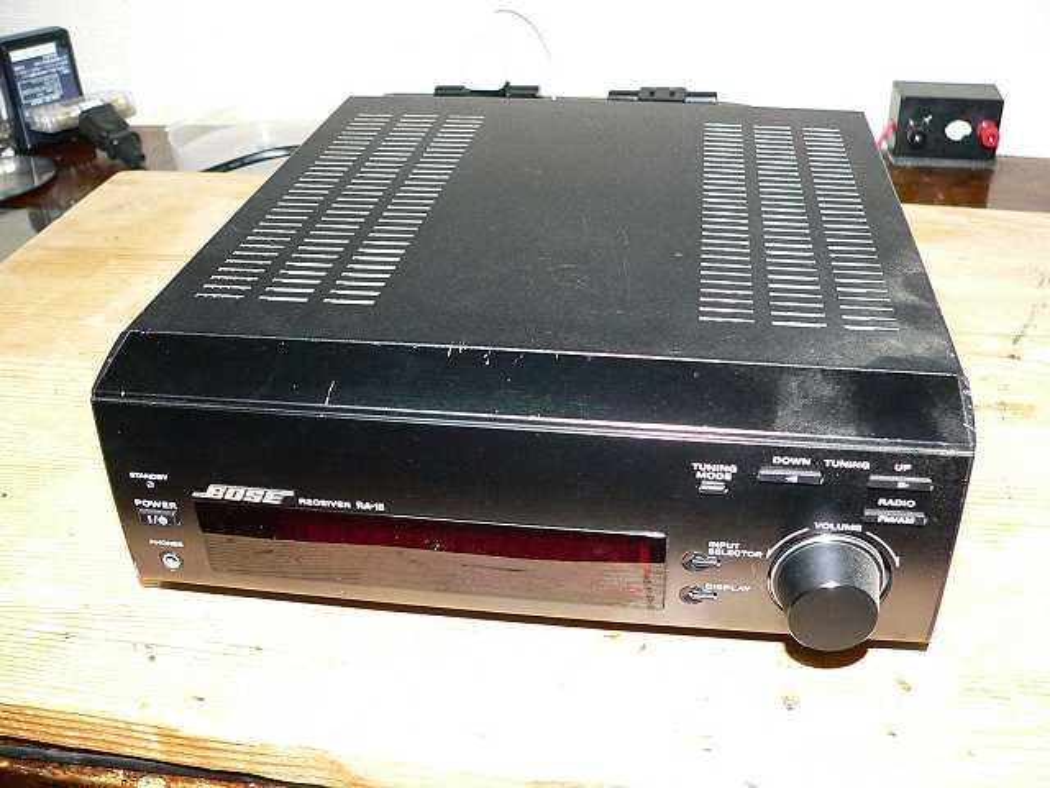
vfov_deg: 39.7
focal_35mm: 36
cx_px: 525
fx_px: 1092
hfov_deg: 51.4
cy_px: 394
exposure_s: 1/60
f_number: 2.8
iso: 400
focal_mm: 6
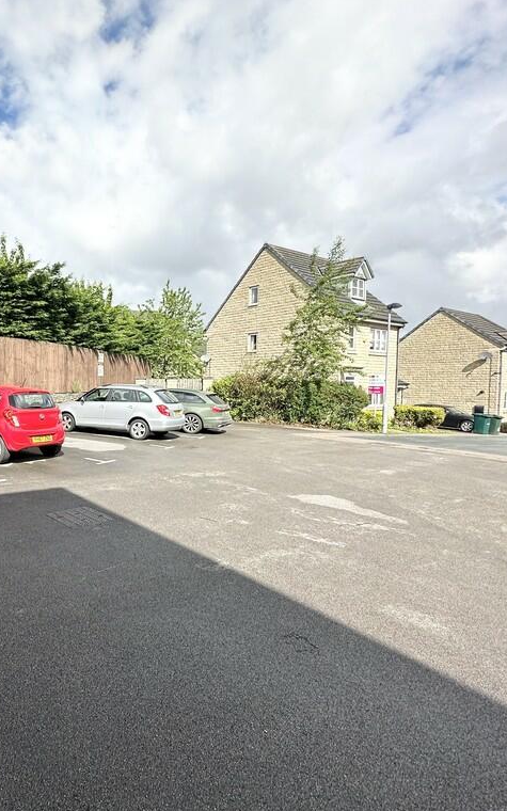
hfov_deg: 53.8
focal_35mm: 20
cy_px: 406
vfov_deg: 85.1
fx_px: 442
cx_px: 73
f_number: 2.2
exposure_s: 1/1335
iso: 40
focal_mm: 2.22
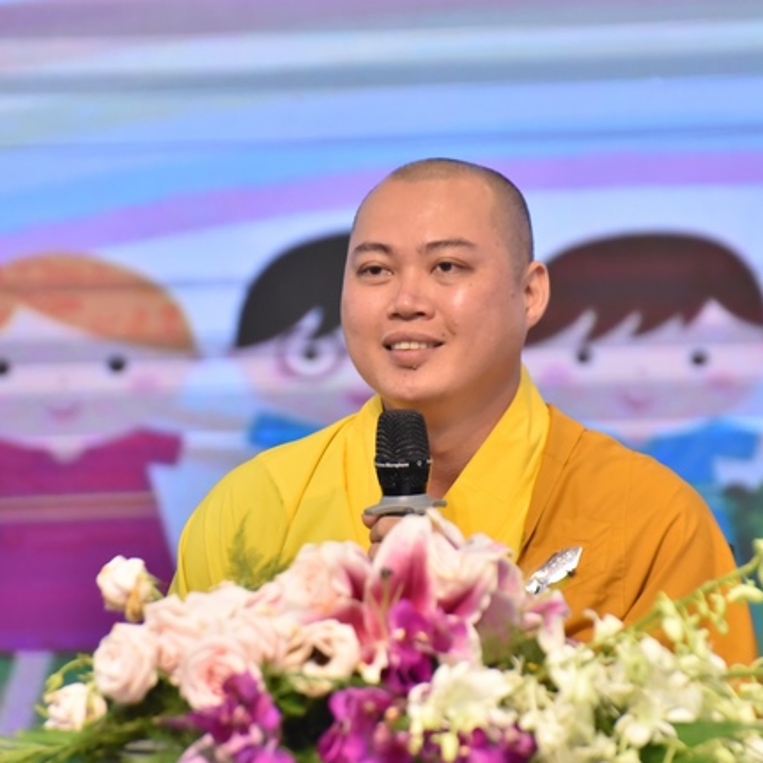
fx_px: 7357
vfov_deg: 5.9
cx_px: 412
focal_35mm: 295
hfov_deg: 5.9
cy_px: 381
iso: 3200
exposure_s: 1/200
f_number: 5.3
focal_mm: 230
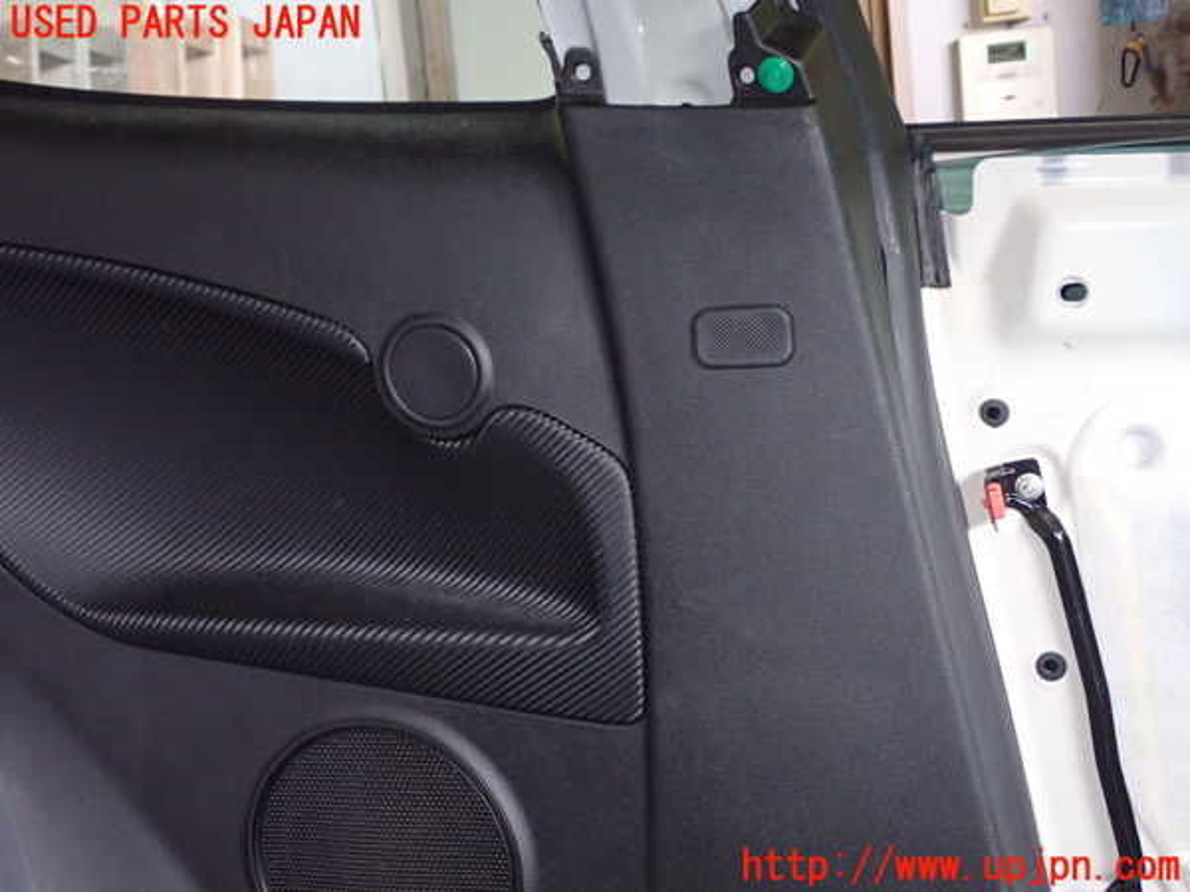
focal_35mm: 50
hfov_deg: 38.2
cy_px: 446
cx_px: 595
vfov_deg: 29.1
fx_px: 1719
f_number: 3.2
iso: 800
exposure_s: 1/50
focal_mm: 9.01
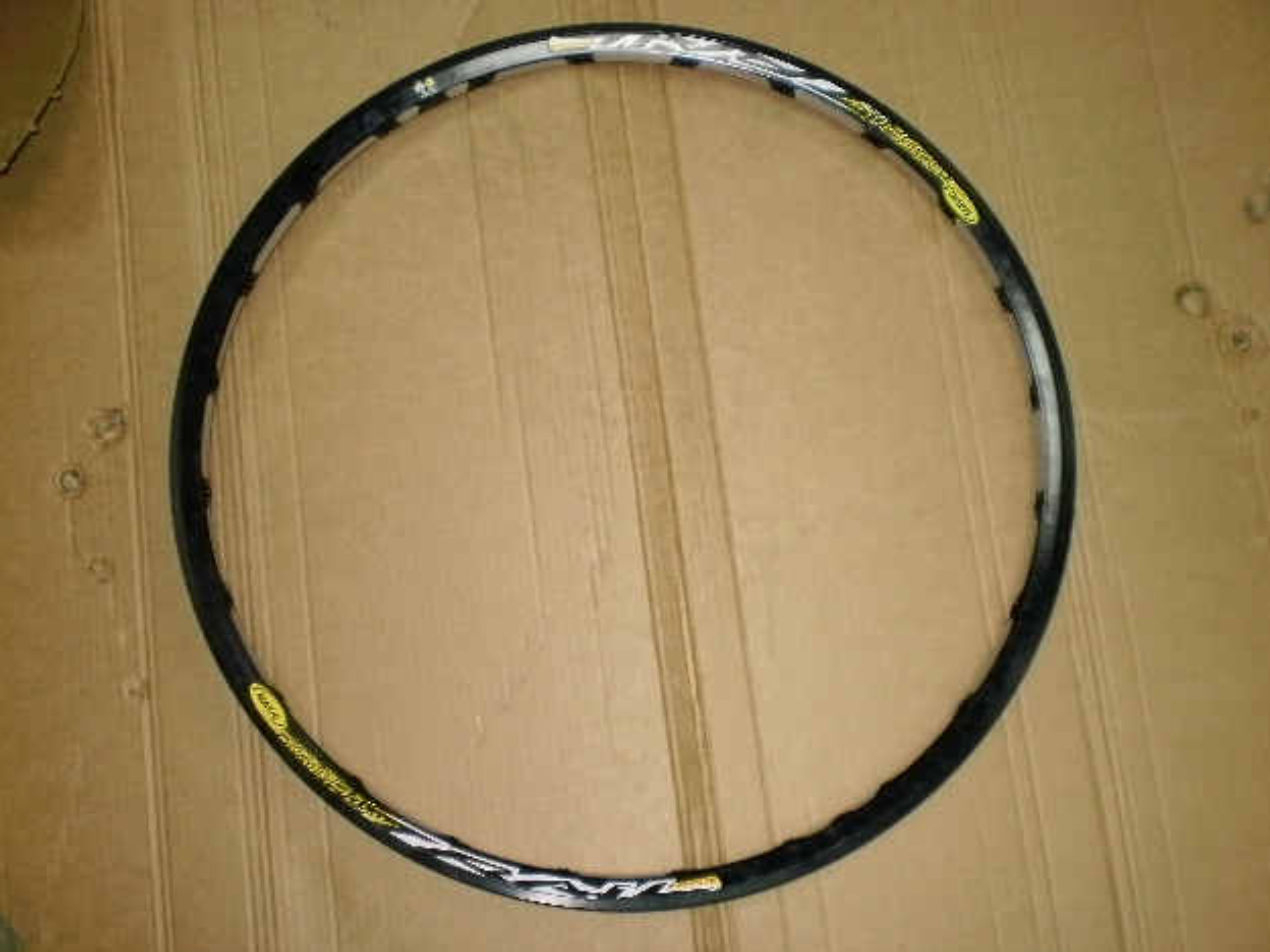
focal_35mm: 39
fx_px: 1431
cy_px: 472
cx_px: 633
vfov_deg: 36.8
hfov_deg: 47.9
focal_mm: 6.3
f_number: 3.1
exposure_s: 1/30
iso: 125
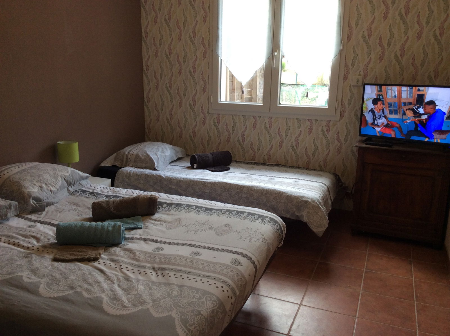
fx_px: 415
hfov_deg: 56.9
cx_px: 225
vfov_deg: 44.1
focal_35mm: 32
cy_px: 168
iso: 40
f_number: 2.4
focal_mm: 3.3
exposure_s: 1/25
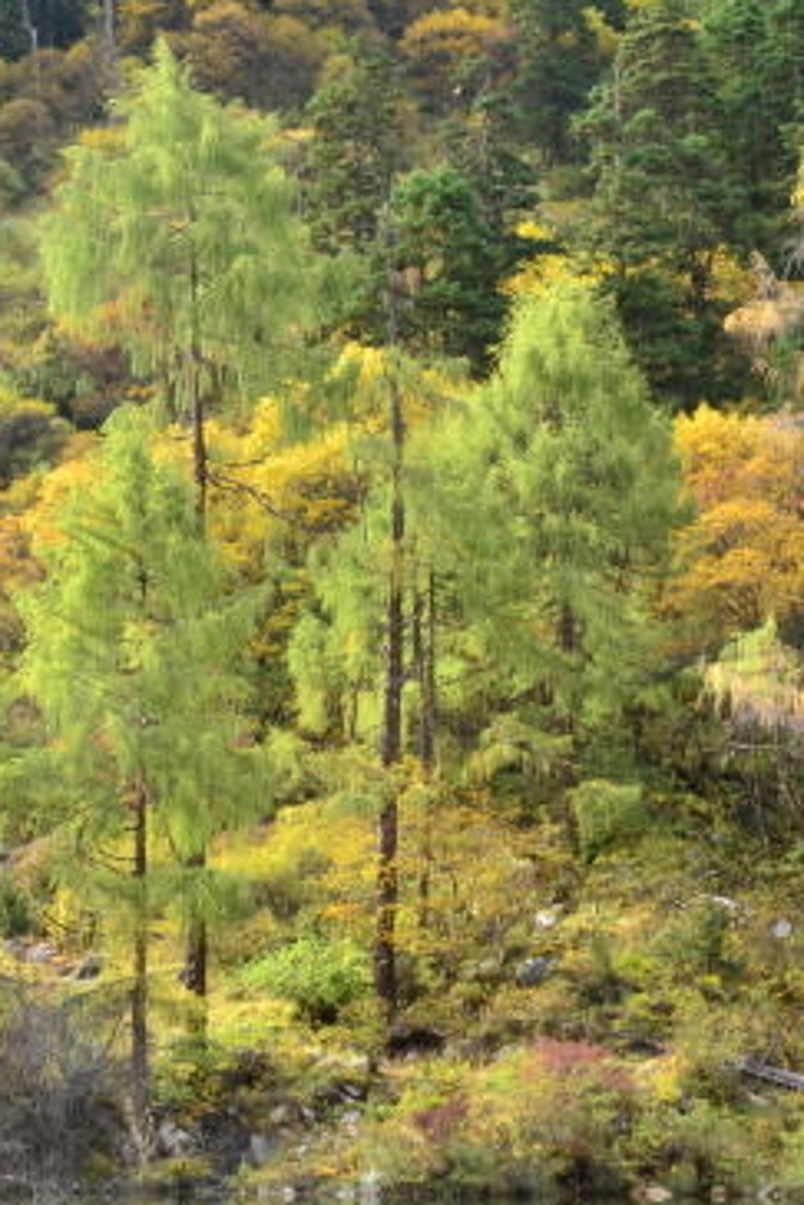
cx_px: 407
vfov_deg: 26.3
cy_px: 902
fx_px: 2543
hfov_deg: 18.0
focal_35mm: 76
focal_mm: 18
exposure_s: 1/20
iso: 400
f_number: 11
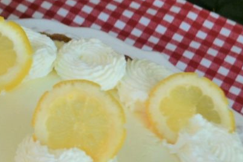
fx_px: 1059
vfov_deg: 8.7
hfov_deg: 11.9
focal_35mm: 157
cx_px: -215
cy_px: 104
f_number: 5
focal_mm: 22
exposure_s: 1/100
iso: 400
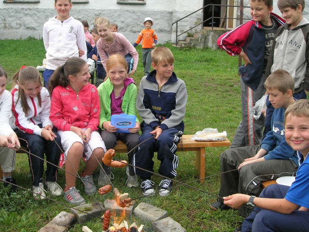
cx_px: 158
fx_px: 420
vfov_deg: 30.8
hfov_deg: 40.4
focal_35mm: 47
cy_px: 99
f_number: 4.8
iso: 64
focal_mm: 7.8
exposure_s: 1/180
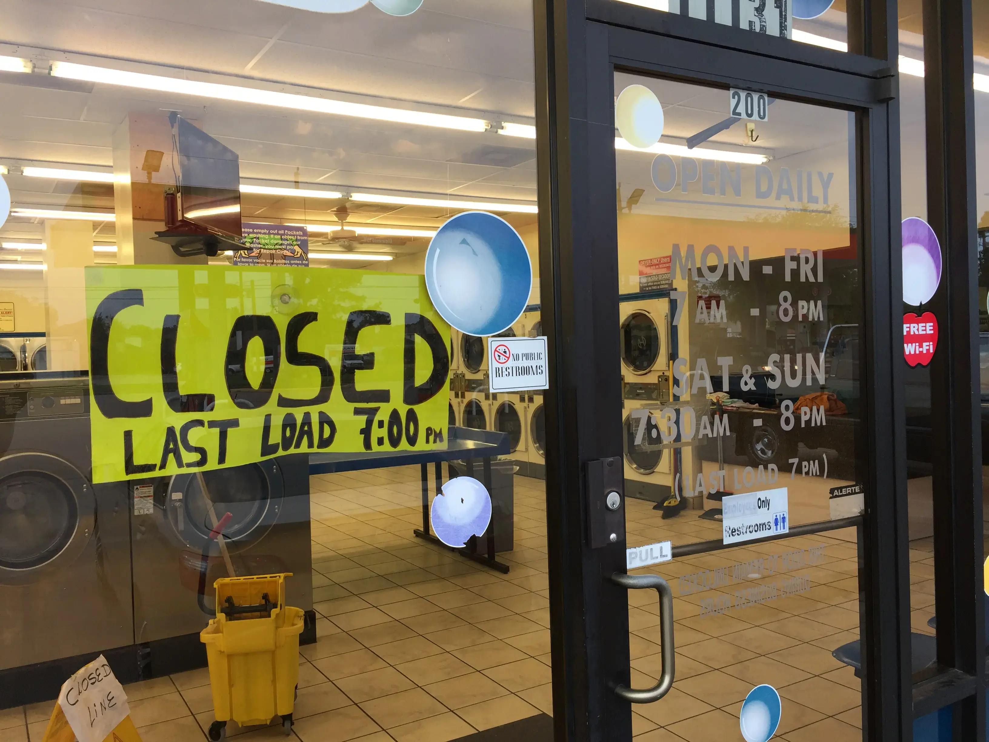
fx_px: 829
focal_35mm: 29
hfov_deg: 61.7
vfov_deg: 48.2
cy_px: 371
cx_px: 494
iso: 40
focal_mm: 4.15
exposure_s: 1/60
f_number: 2.2
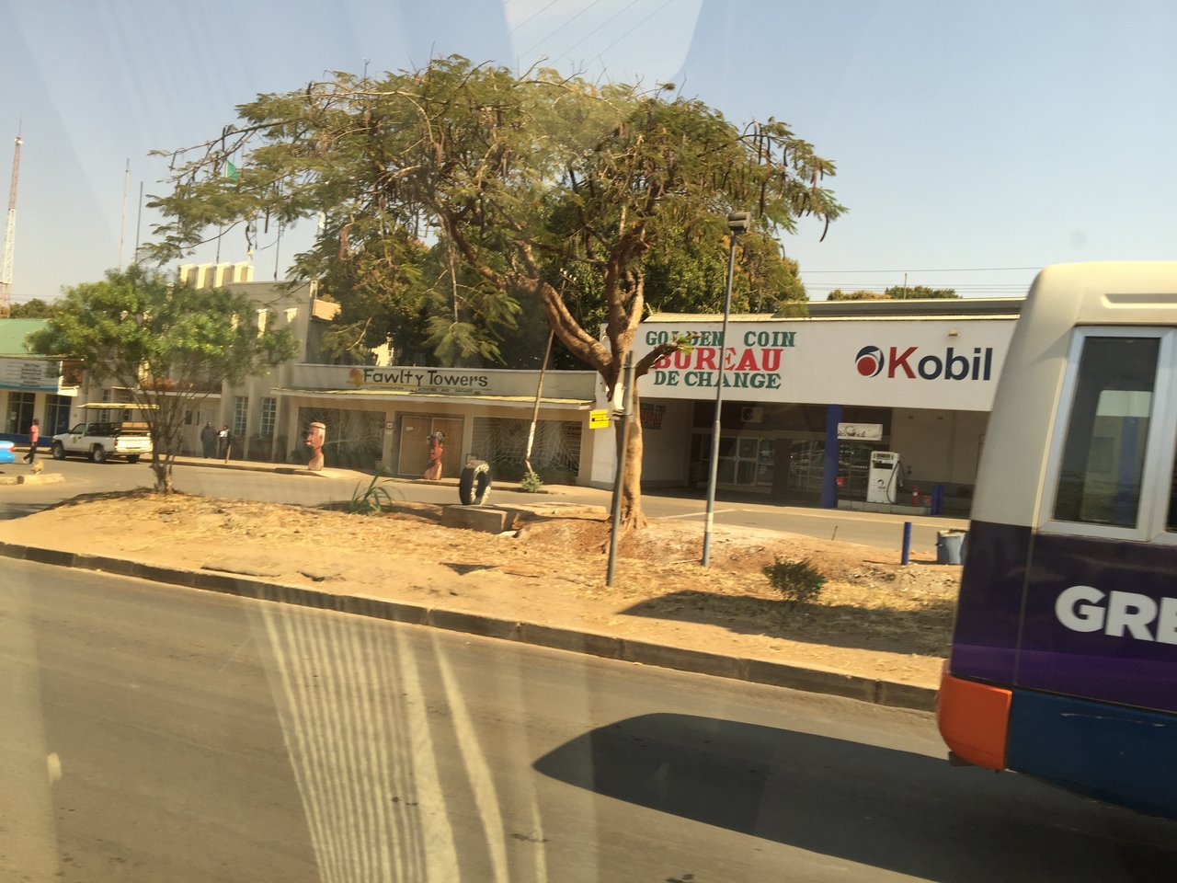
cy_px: 442
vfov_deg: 48.2
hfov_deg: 61.7
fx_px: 986
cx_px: 588
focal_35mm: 29
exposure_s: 1/350
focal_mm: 4.15
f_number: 2.2
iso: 32
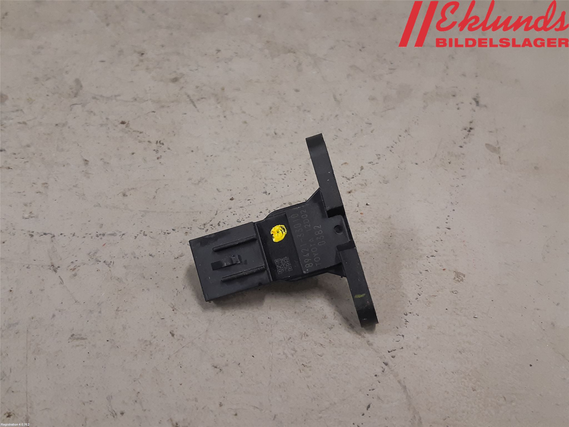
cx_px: 284
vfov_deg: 53.1
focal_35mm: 26
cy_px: 214
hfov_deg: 67.3
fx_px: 427
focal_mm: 3.93
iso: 125
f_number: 1.7
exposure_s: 1/50
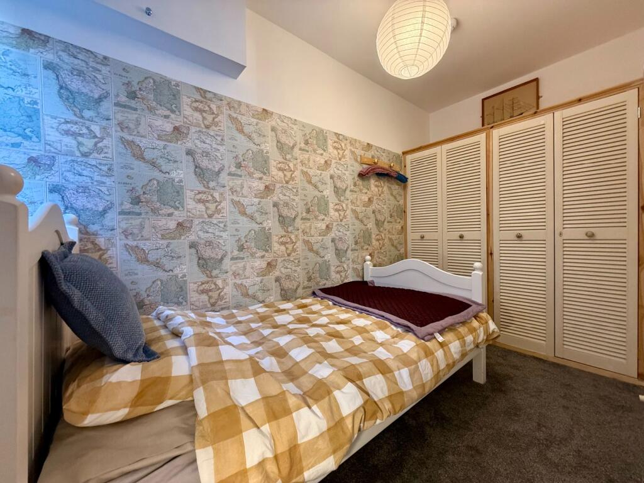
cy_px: 242
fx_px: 260
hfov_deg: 102.1
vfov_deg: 85.7
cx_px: 322
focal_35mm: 14
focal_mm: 2.22
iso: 320
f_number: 2.2
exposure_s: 1/100
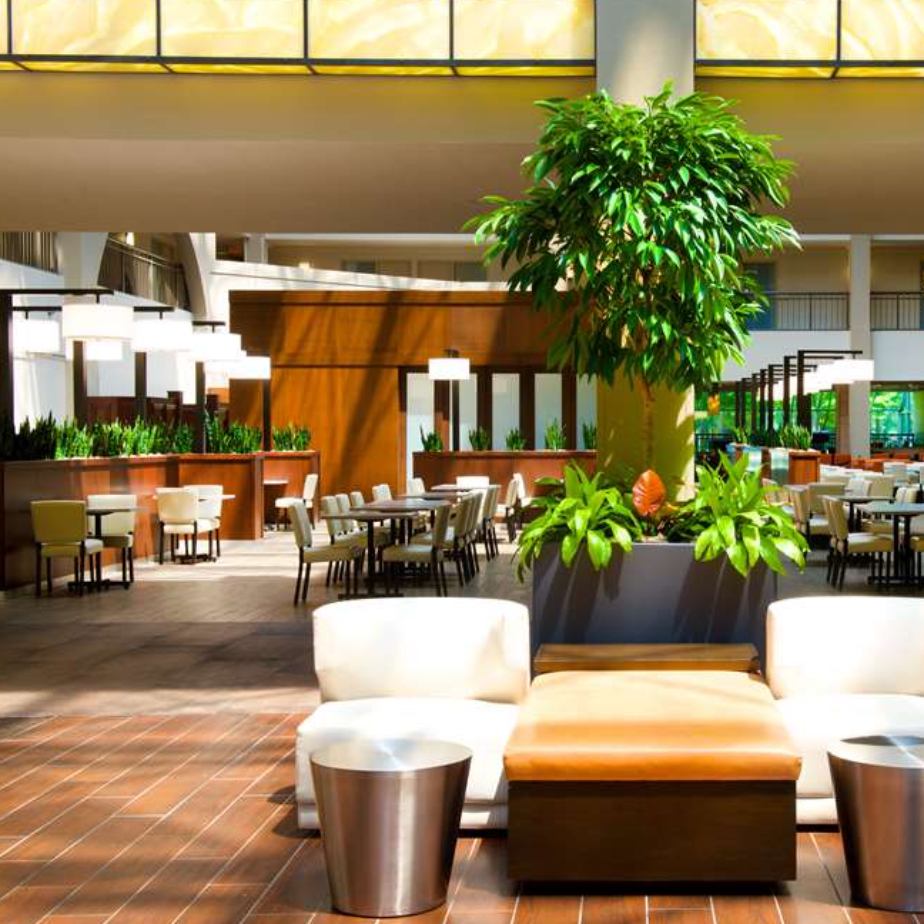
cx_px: 645
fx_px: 1540
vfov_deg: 33.4
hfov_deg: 33.0
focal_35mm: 51
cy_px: 468
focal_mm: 38
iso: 200
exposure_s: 1/8
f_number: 11
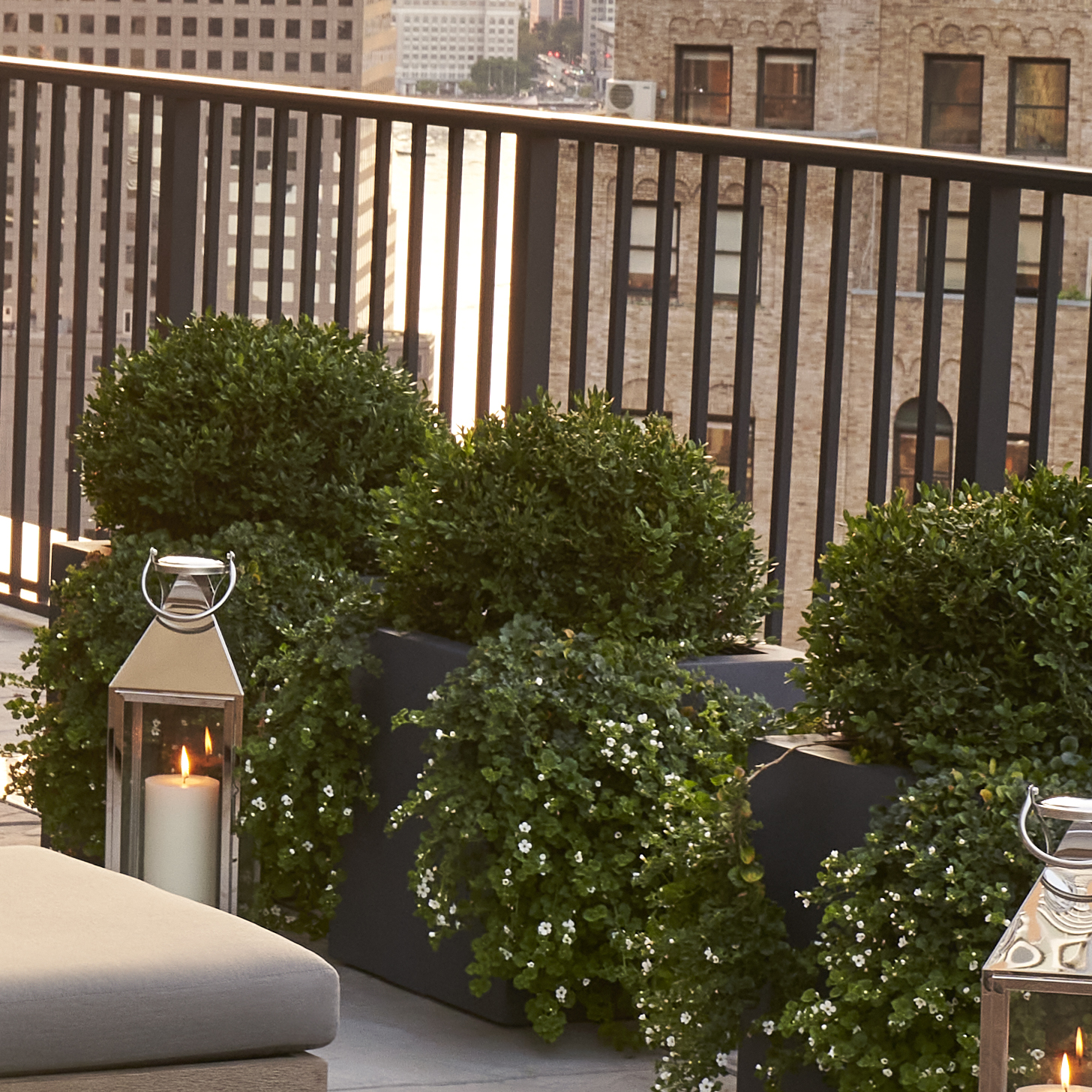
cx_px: -354
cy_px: 416
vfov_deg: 11.3
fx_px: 5532
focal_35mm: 155
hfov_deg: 11.0
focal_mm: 34
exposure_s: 1/25
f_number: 11
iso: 800
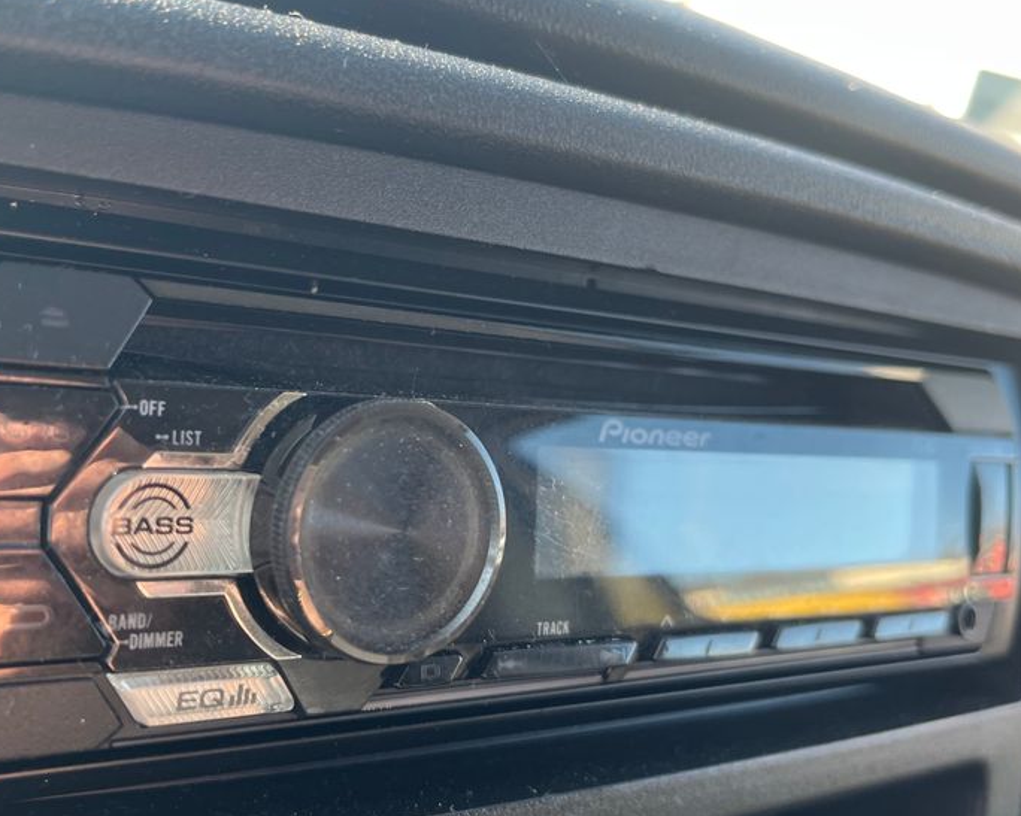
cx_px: 433
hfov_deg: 47.8
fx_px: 1148
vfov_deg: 39.1
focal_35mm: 38
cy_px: 391
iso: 50
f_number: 1.6
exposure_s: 1/121
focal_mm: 5.1
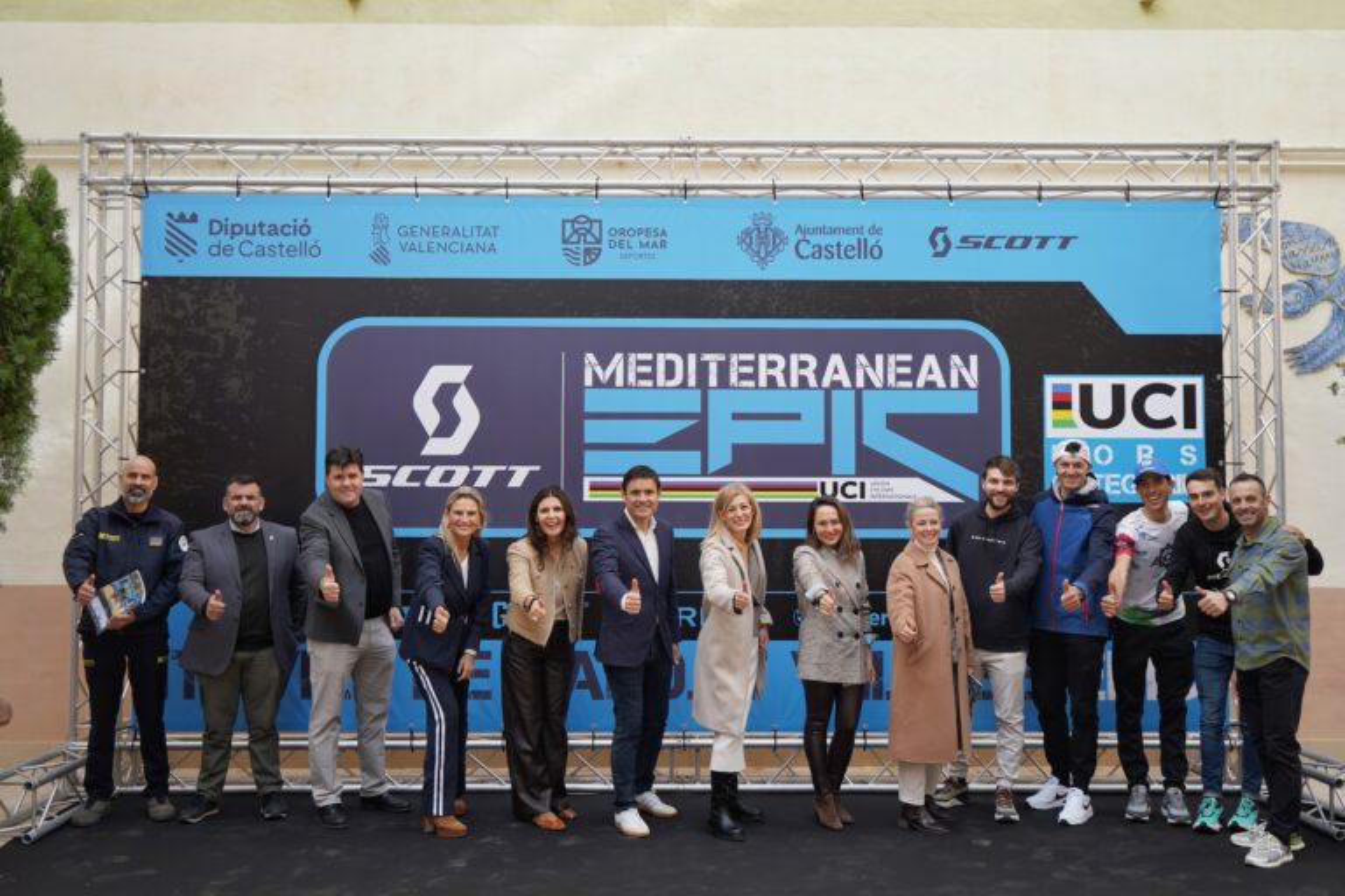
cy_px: 448
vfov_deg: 37.9
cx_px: 672
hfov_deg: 54.4
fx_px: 1308
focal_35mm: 35
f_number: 4.5
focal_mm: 35
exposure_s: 1/200
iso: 100
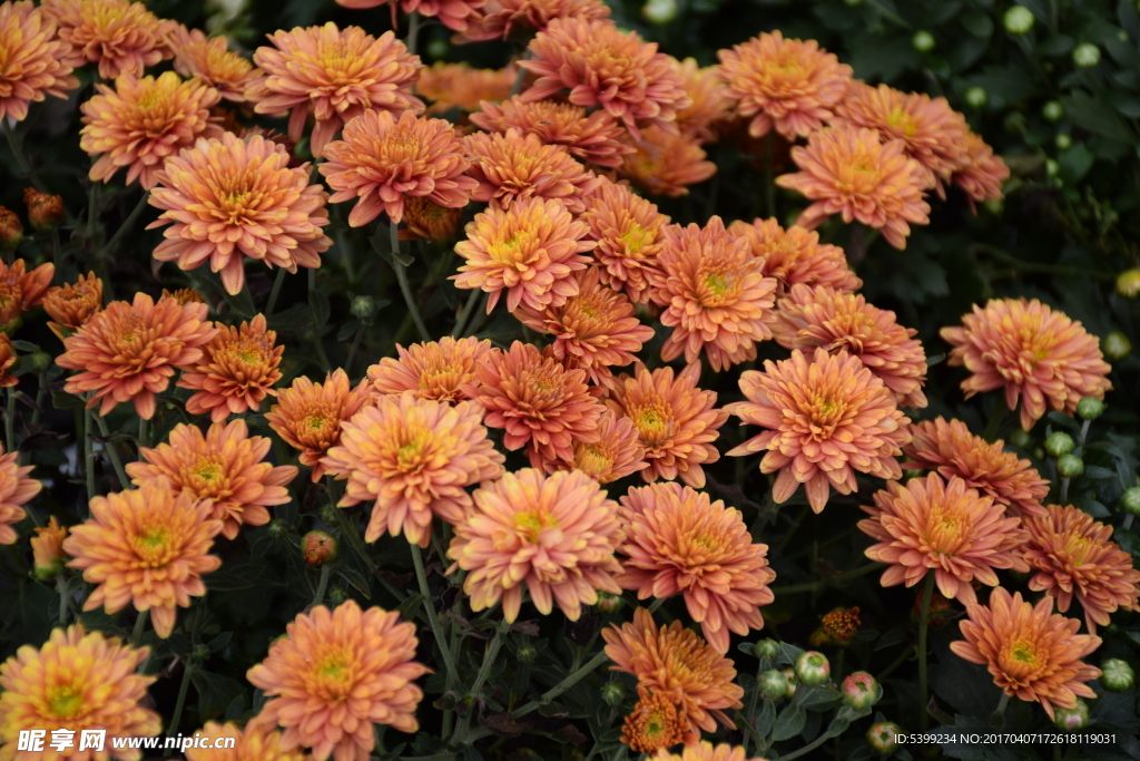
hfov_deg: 17.1
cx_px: 570
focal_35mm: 120
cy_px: 380
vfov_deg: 11.4
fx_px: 3800
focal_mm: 80
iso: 160
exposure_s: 1/320
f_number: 5.3
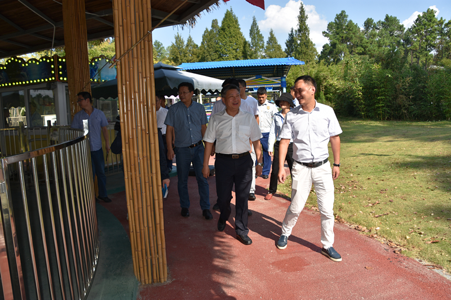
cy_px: 150
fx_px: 338
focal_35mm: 27
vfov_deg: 47.9
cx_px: 226
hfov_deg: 67.4
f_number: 7.1
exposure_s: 1/250
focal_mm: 18
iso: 100
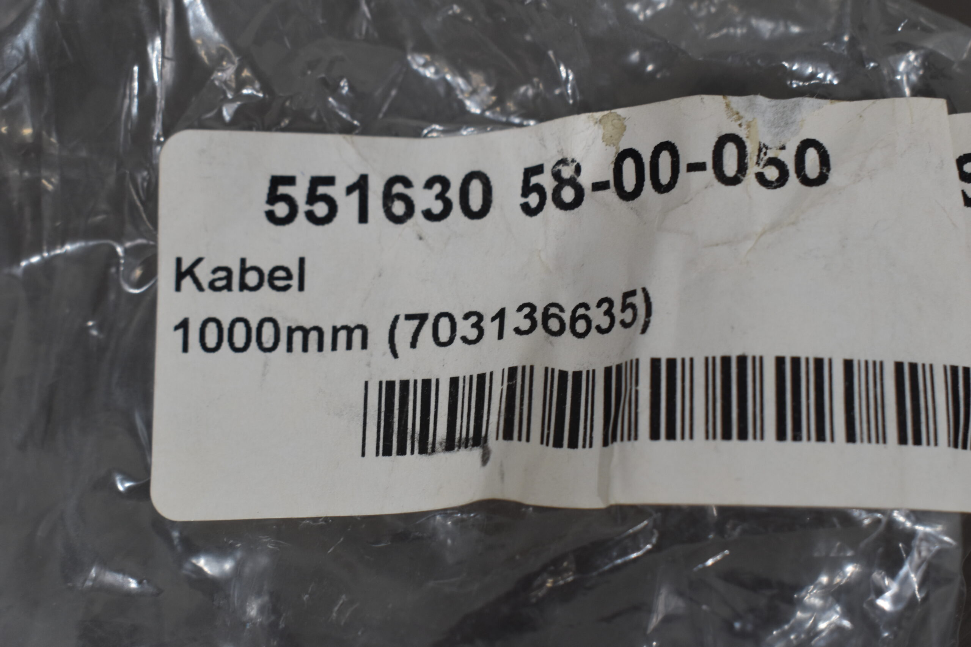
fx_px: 1618
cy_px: 324
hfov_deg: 33.4
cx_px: 486
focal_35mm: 60
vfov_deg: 22.6
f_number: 8
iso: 400
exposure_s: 1/60
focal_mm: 40
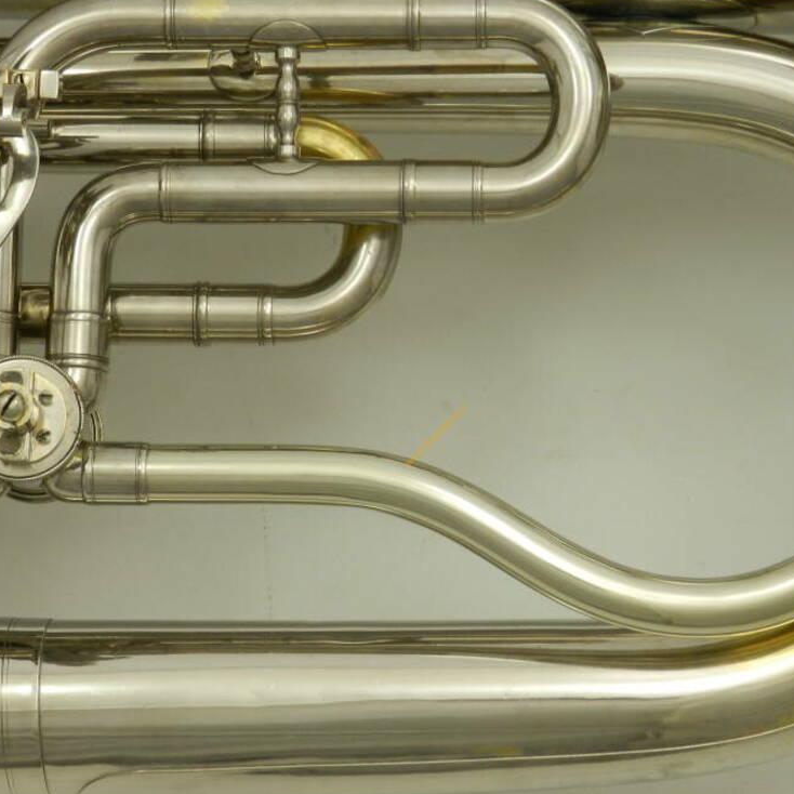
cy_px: 434
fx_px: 4074
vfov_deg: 11.1
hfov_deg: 11.1
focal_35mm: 157
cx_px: 435
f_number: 4.8
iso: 280
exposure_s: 1/30
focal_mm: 20.5
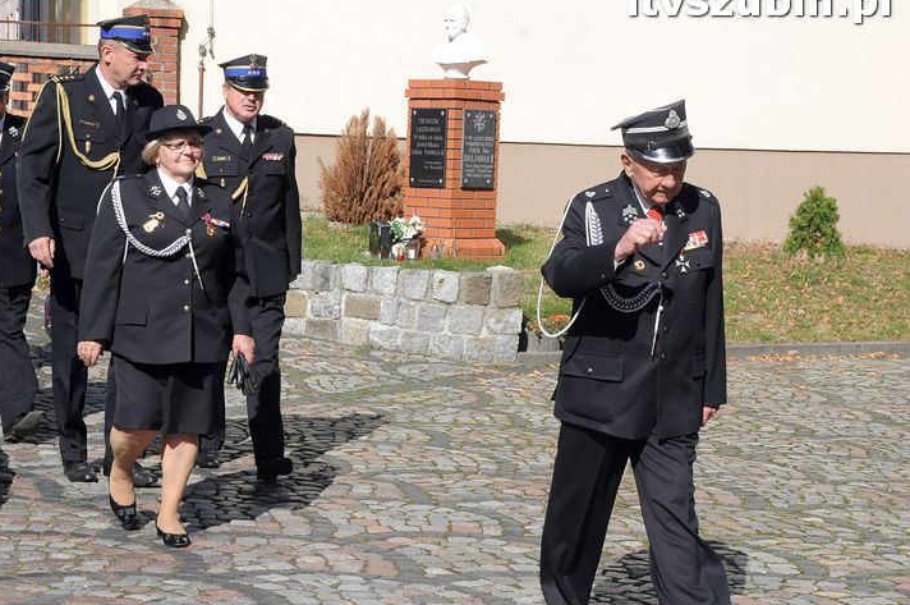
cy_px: 323
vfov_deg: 15.8
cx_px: 372
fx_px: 2171
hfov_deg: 23.6
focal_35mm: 86
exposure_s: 1/640
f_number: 13
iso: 800
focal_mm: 48
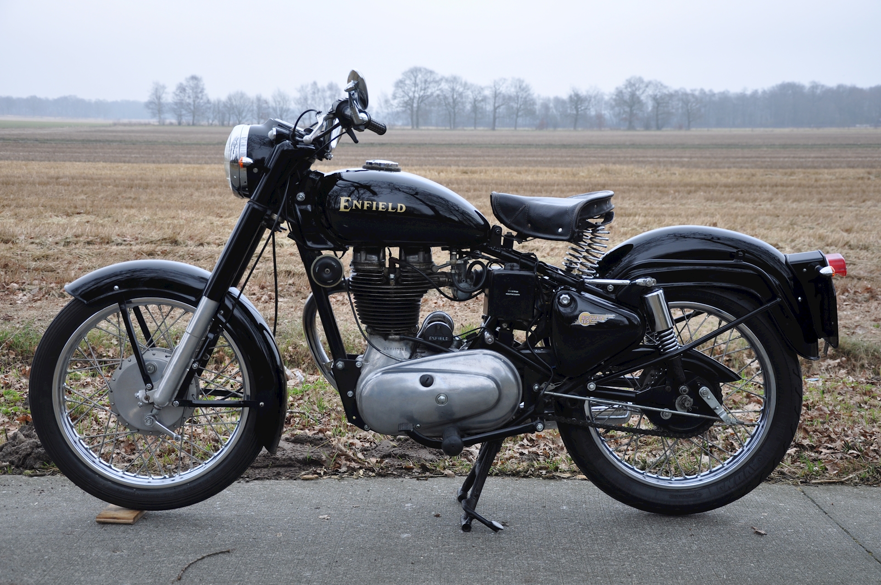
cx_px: 440
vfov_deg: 25.7
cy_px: 292
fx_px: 1283
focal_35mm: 52
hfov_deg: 37.9
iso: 200
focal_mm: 35
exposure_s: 1/160
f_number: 6.3
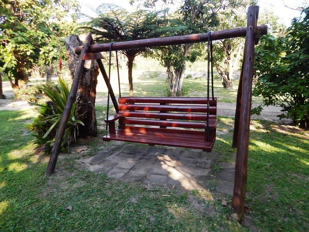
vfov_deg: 58.9
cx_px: 154
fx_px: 205
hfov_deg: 73.9
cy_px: 116
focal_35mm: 23
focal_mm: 4
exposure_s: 1/200
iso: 125
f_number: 3
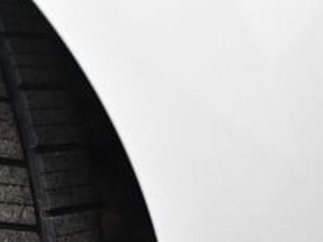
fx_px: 998
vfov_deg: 13.3
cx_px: -56
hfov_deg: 17.6
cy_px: 317
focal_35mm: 107
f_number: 3.5
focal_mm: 18
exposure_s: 1/125
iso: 3200
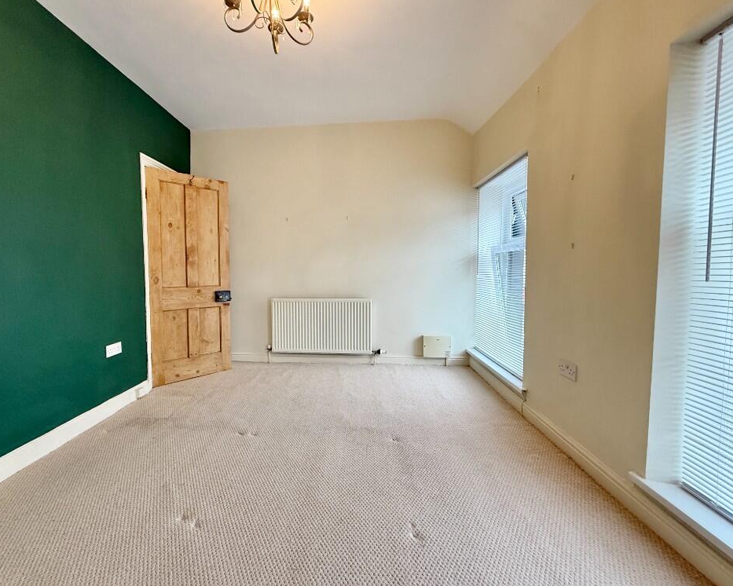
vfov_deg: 84.0
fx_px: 325
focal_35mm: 15
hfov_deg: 96.6
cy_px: 287
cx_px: 335
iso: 200
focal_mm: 2.22
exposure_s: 1/100
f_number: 2.2
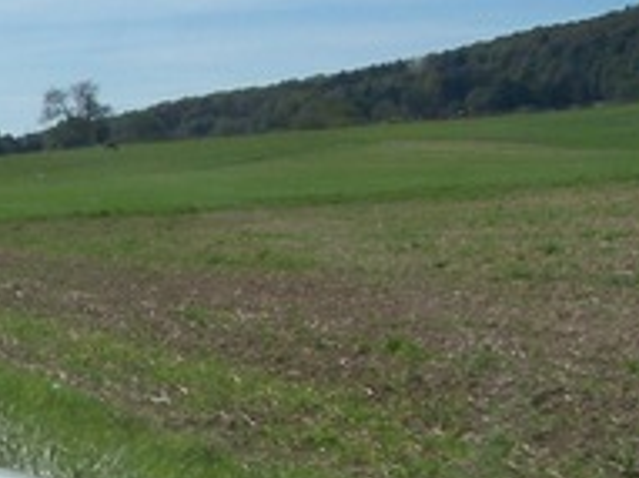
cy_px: 388
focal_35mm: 106
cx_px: -239
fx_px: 1955
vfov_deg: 13.9
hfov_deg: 17.2
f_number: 5.6
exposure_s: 1/1000
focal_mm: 6.3
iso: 80
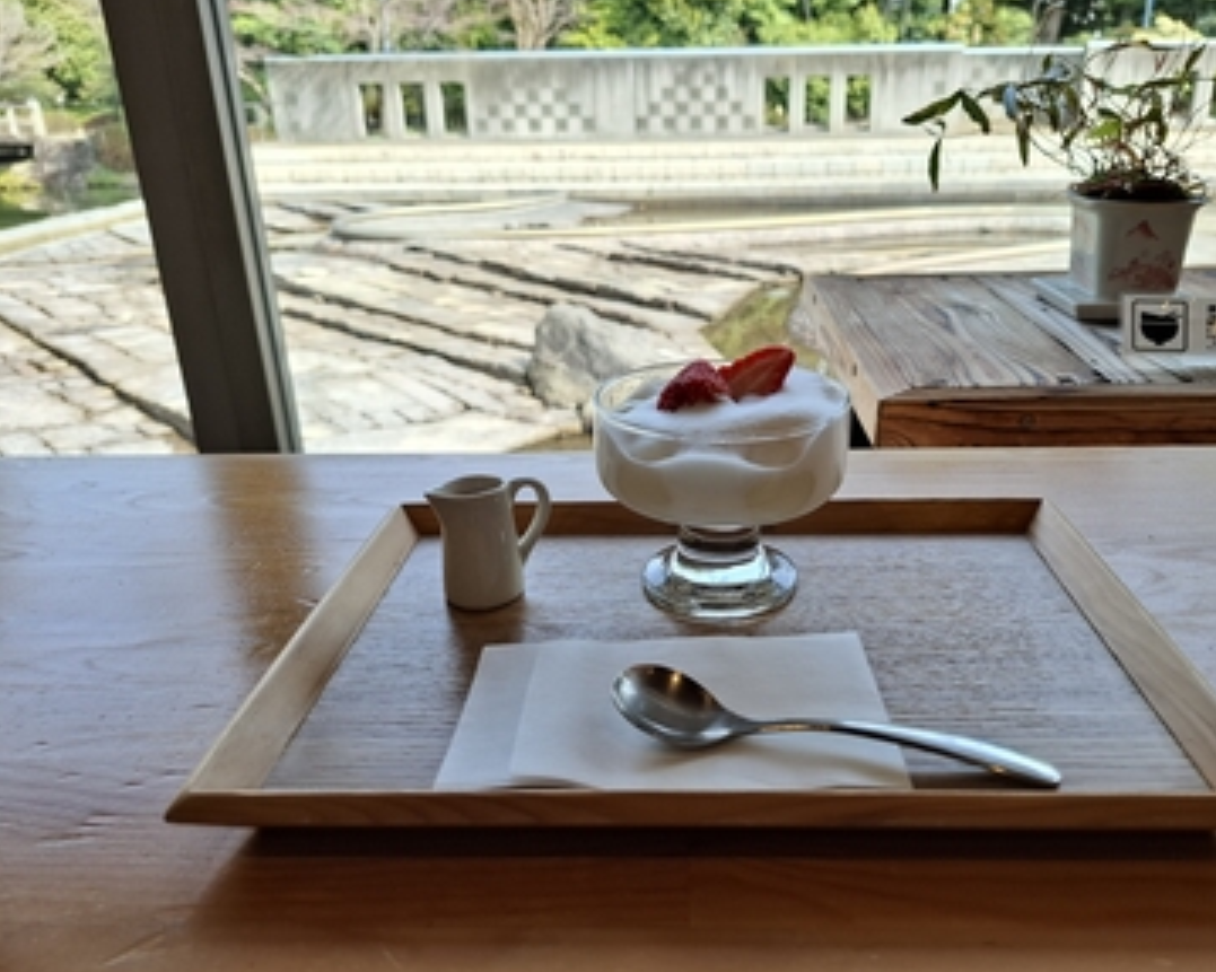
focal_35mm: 25
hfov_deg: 67.9
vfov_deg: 56.8
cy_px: 474
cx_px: 674
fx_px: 899
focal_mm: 5.54
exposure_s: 1/222
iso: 50
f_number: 1.8
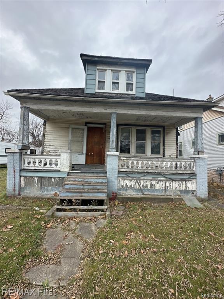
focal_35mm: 14
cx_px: 112
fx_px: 121
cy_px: 150
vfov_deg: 102.1
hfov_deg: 85.7
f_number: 2.2
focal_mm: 2.22
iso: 40
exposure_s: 1/754
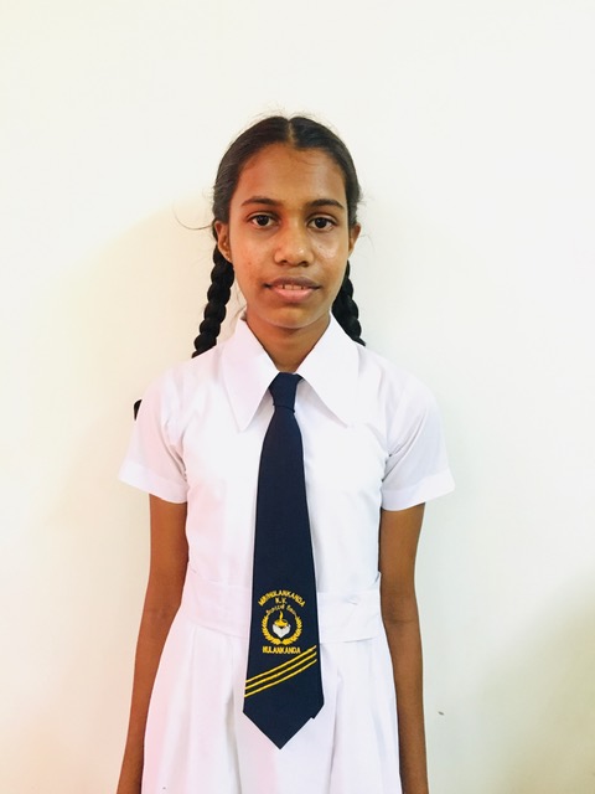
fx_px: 665
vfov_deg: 61.7
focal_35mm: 29
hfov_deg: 48.2
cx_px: 298
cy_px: 397
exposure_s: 1/17
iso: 320
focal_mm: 4.15
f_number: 2.2
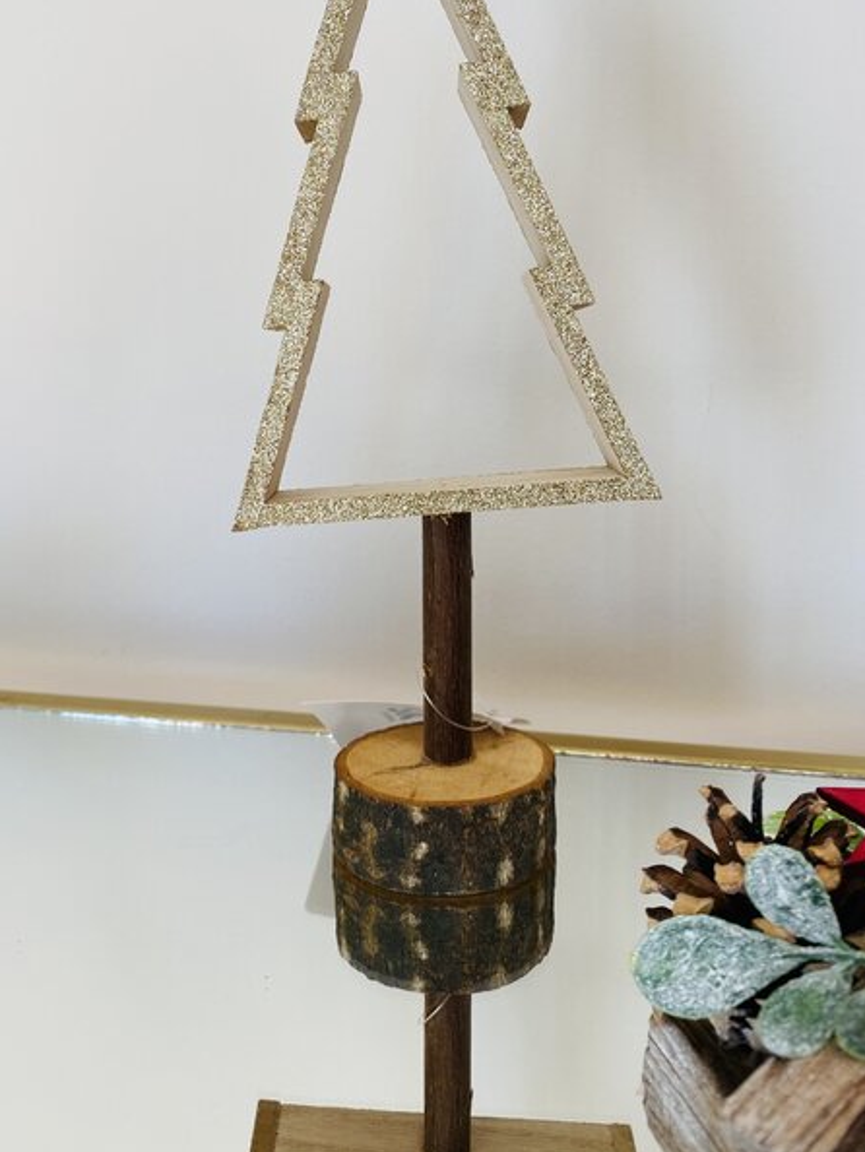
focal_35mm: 35
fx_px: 1165
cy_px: 415
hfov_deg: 40.7
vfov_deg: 51.9
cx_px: 423
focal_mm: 4.25
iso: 40
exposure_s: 1/100
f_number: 1.8
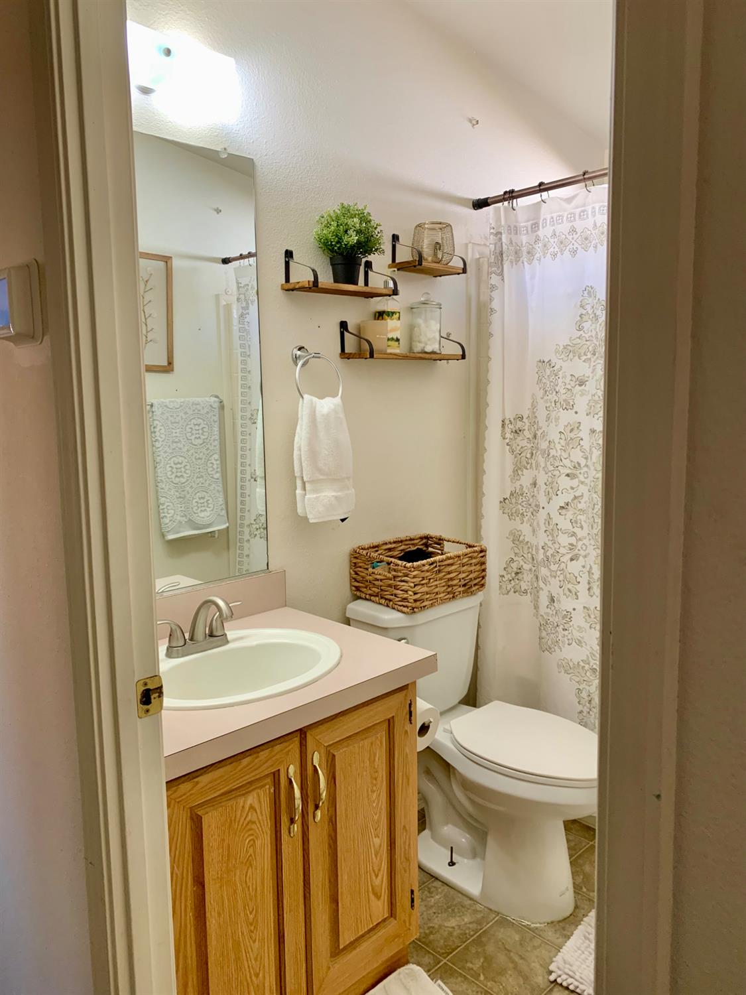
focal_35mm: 26
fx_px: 747
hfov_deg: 53.1
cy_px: 498
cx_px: 373
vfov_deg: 67.3
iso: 80
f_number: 1.8
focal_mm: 4.25
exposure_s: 1/60
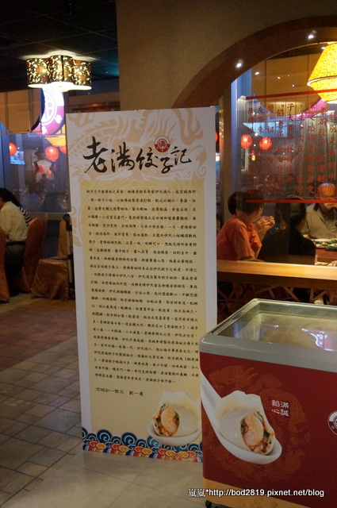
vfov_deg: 53.2
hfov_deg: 36.8
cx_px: 168
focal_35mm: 36
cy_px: 254
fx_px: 507
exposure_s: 1/80
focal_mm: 24
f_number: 4.5
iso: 3200
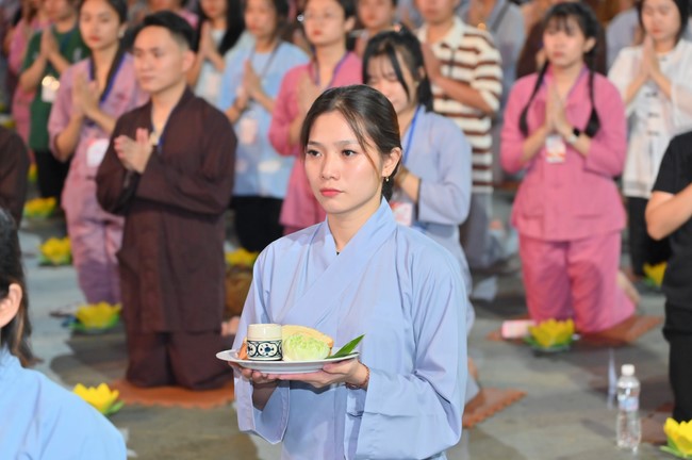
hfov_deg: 17.1
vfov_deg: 11.4
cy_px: 230
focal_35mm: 120
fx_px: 2304
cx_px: 346
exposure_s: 1/60
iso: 2000
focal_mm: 120
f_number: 4.5
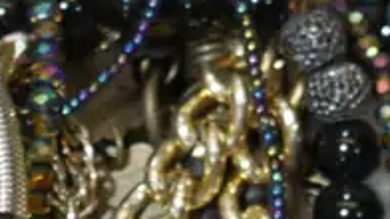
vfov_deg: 3.7
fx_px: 3421
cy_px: 118
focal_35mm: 331
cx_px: -149
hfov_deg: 6.5
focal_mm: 29
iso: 500
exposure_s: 1/60
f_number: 5.4
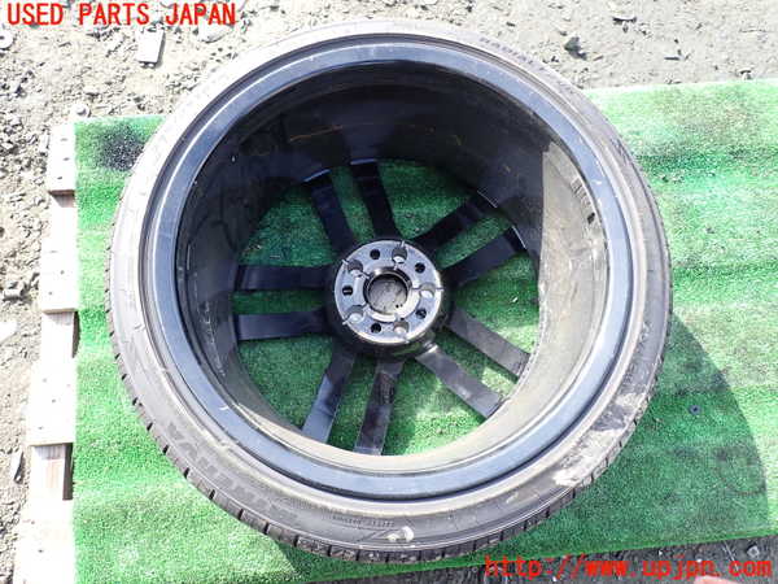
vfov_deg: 54.9
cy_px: 292
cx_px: 389
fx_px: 562
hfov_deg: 69.4
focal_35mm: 25
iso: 100
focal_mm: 4.5
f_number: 2.8
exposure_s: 1/125
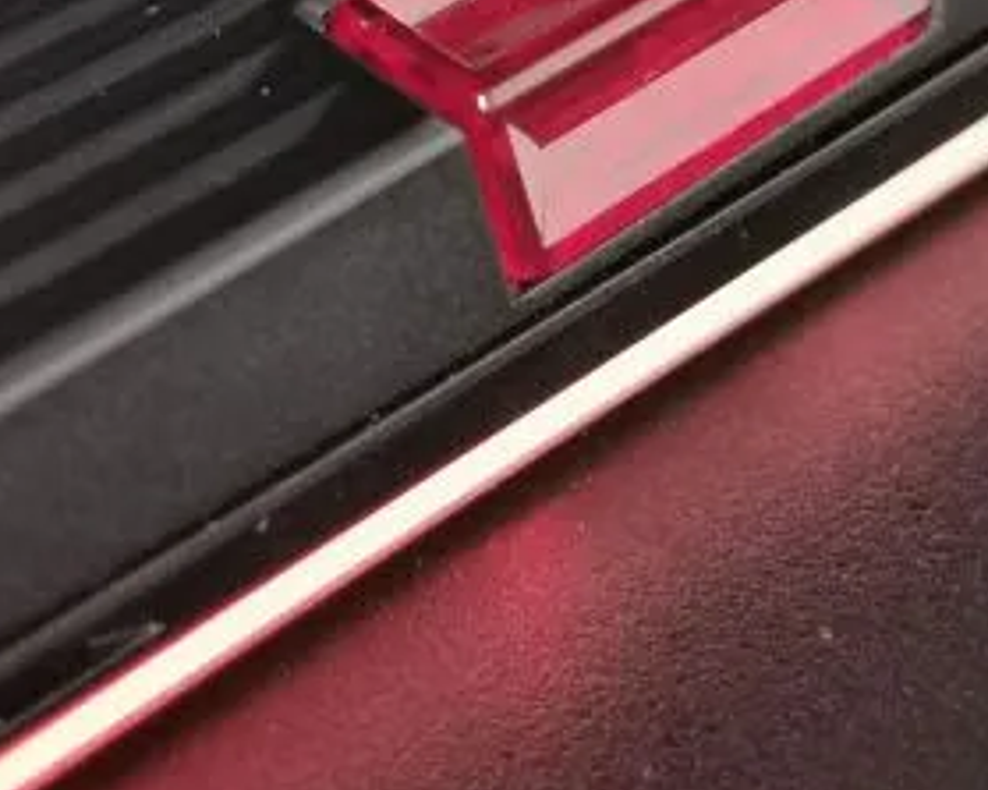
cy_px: -4
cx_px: 705
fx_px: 4911
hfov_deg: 11.5
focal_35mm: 168
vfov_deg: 9.1
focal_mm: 5.56
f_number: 1.6
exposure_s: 1/50
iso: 320
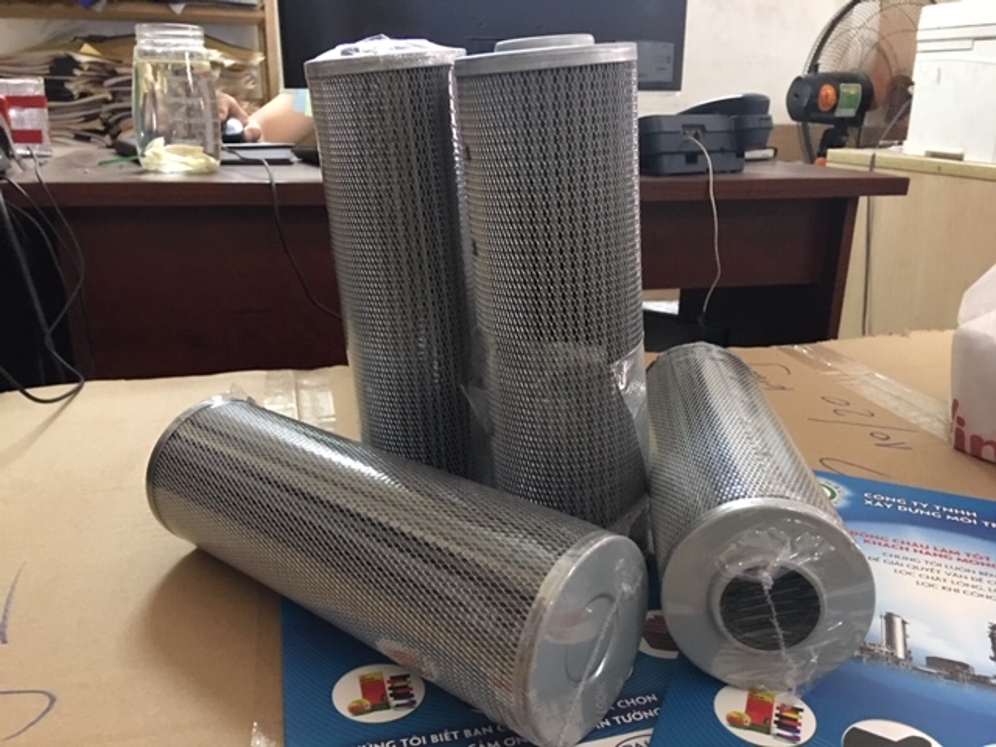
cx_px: 498
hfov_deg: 61.7
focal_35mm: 29
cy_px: 374
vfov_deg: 48.2
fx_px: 834
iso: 160
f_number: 2.2
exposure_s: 1/8
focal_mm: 4.15
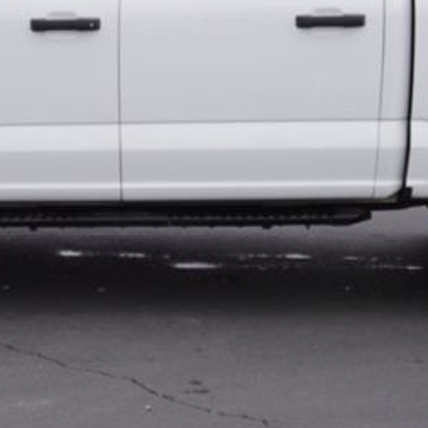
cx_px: 127
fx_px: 1874
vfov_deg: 13.0
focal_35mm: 134
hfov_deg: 13.0
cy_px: 129
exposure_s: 1/100
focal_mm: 26
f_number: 8
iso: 100
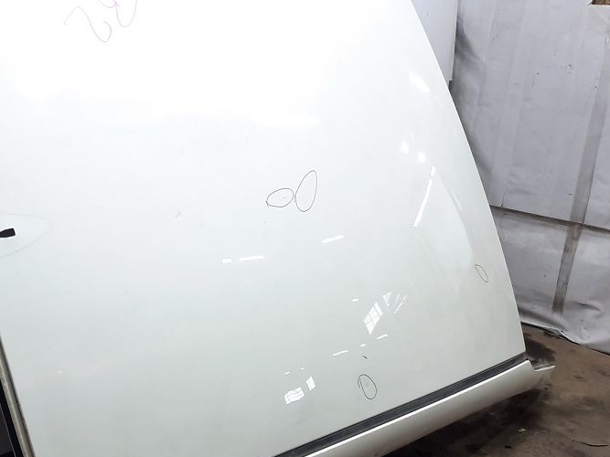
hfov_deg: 40.0
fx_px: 793
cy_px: 253
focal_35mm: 45
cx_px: 102
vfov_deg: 32.1
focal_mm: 4.6
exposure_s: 1/50
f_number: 2
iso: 125
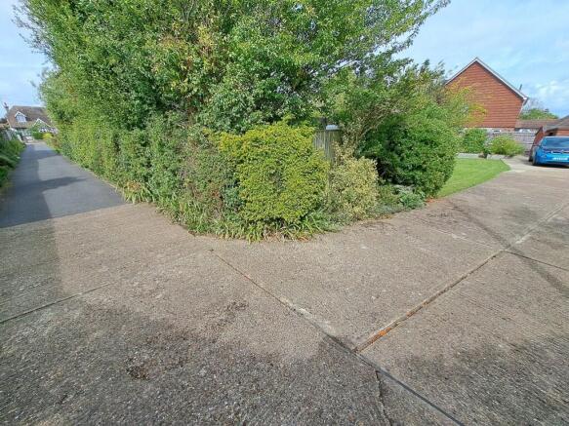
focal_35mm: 13
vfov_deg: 89.9
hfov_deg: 106.2
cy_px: 213
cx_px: 284
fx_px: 214
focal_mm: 1.74
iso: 50
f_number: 2.2
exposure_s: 1/1110
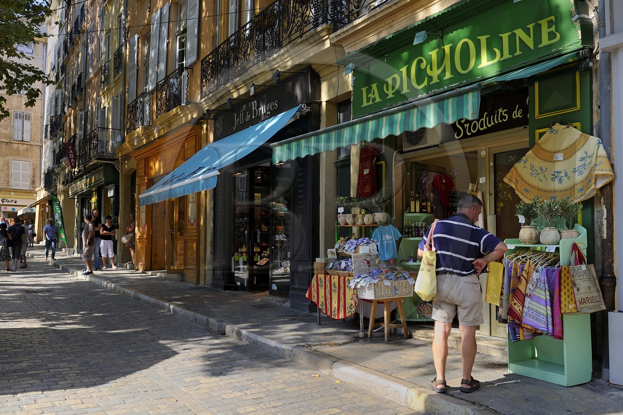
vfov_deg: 41.1
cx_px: 312
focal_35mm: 32
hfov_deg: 58.7
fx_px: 554
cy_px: 208
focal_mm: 32
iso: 200
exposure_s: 1/160
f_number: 6.3
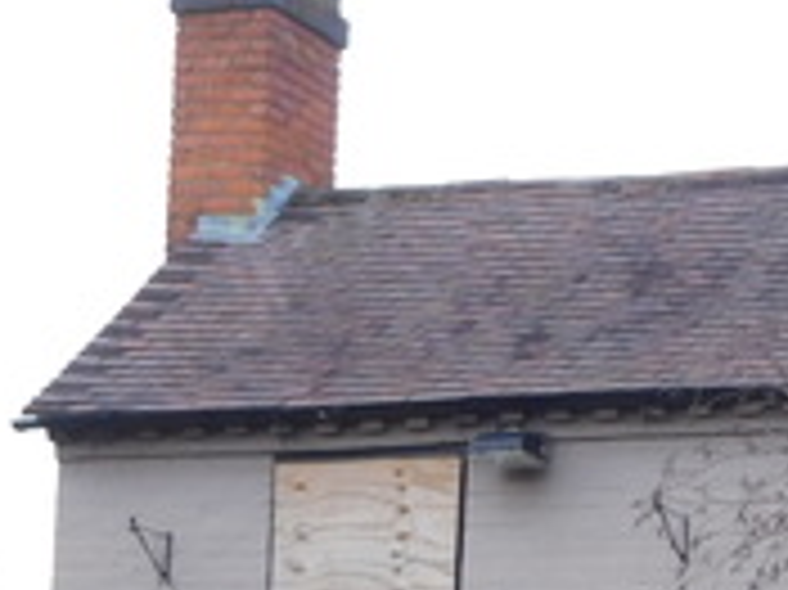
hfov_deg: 10.2
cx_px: 1409
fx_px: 4163
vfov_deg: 8.0
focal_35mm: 183
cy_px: 685
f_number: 4.1
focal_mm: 8.9
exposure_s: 1/60
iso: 125
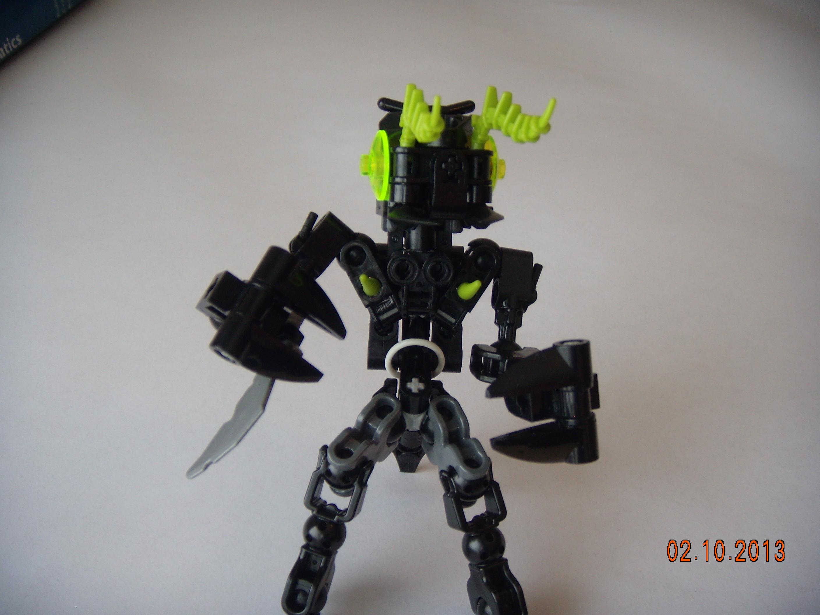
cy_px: 308
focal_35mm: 38
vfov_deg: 37.7
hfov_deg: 49.0
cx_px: 410
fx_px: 900
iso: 64
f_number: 3.5
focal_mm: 6.4
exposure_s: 1/82.6
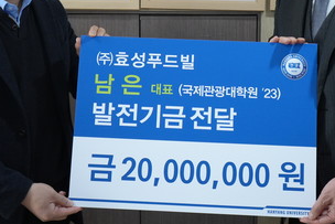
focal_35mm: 77
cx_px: 181
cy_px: 20
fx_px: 717
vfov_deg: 17.5
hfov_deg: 26.3
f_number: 4
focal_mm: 39
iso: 3200
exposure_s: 1/160
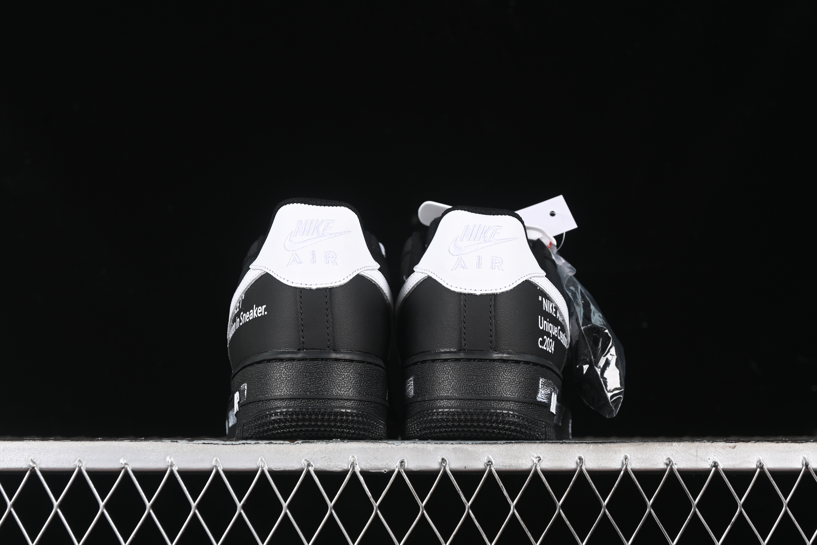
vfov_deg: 18.2
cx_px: 408
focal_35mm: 75
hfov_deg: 27.0
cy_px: 272
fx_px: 1702
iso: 160
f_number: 6.3
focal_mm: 50
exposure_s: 1/50
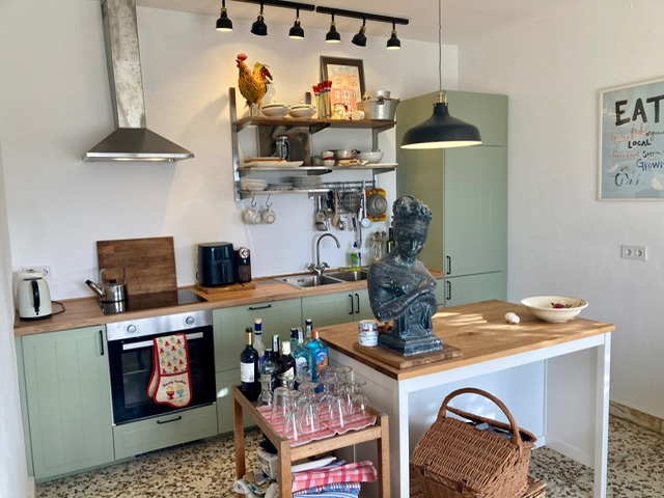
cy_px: 249
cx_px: 332
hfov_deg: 63.4
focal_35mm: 28
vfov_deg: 49.7
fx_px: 537
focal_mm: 3.99
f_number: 1.8
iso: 40
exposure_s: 1/100
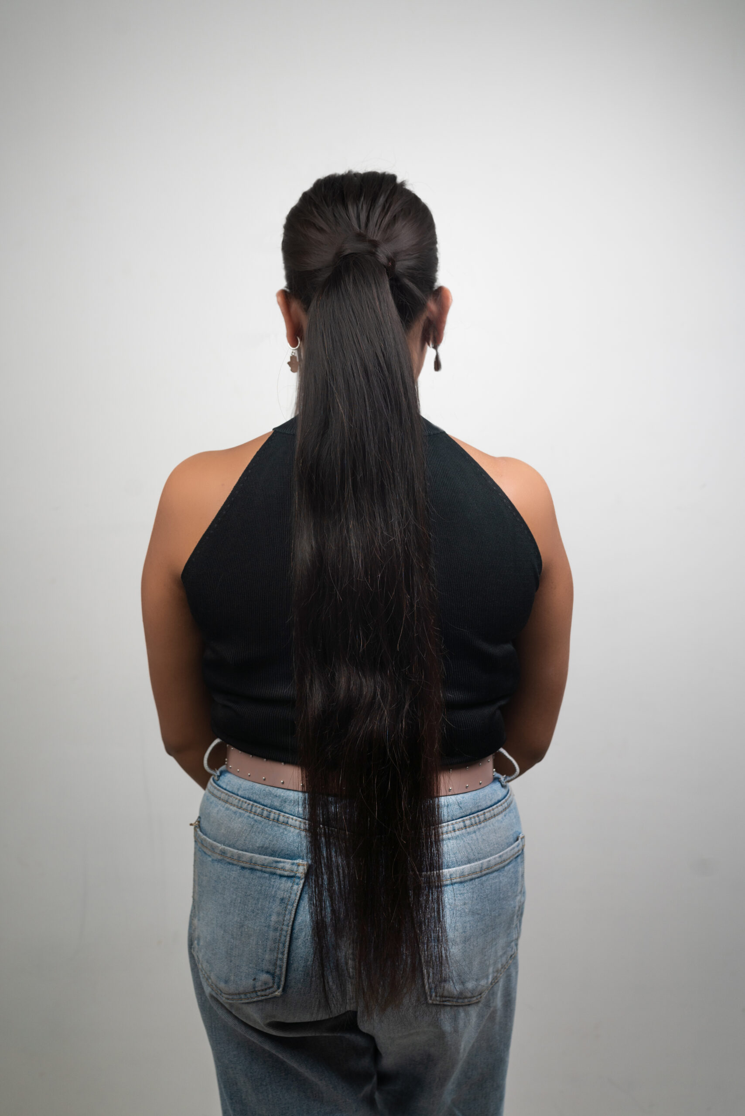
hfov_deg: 37.9
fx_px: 1086
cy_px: 558
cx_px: 372
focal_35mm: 35
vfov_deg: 54.4
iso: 200
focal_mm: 35
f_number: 3.5
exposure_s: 1/160
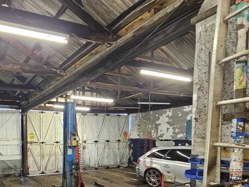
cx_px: 38
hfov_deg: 64.8
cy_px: 141
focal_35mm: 23
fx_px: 165
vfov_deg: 55.9
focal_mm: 2.2
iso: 500
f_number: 2.2
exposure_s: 1/33
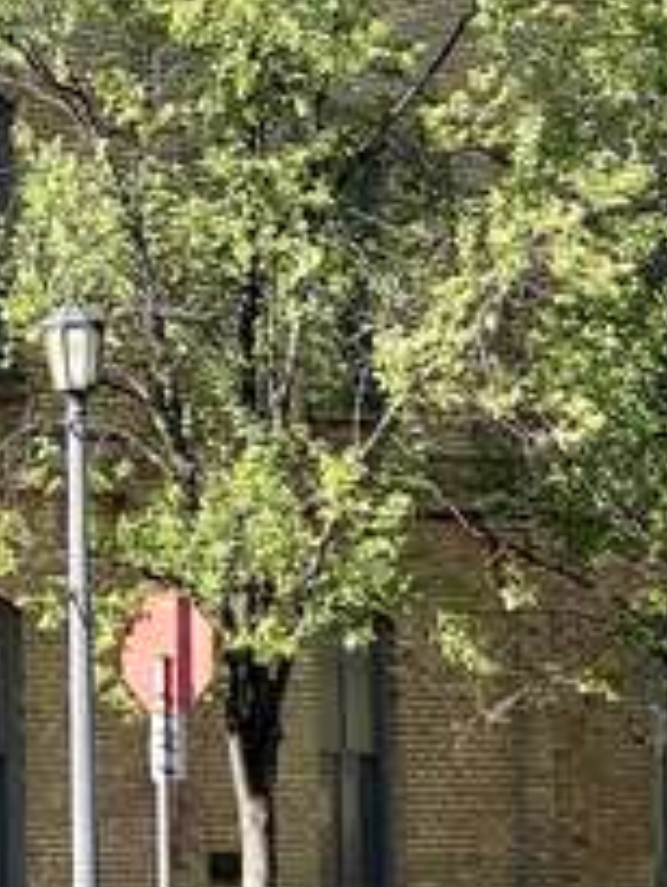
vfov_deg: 9.7
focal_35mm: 203
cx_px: -269
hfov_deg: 7.2
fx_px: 5210
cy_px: 299
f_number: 2
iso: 20
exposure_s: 1/761
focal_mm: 6
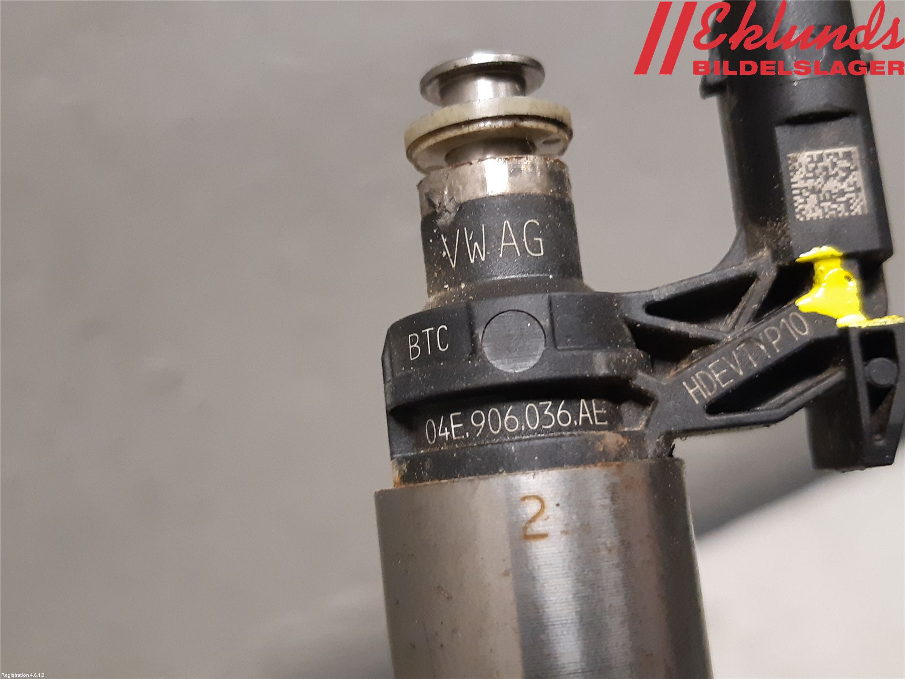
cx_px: 452
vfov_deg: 53.1
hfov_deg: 67.3
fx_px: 680
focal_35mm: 26
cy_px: 340
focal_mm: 3.93
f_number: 1.7
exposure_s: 1/50
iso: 250
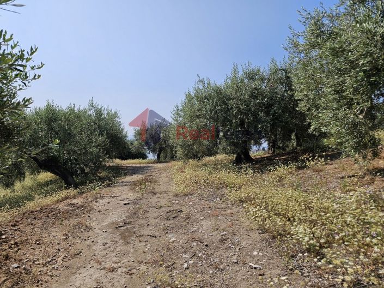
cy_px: 144
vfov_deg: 58.8
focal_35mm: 23
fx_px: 255
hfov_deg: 74.0
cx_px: 192
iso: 10
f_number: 1.7
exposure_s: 1/1044
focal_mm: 6.3
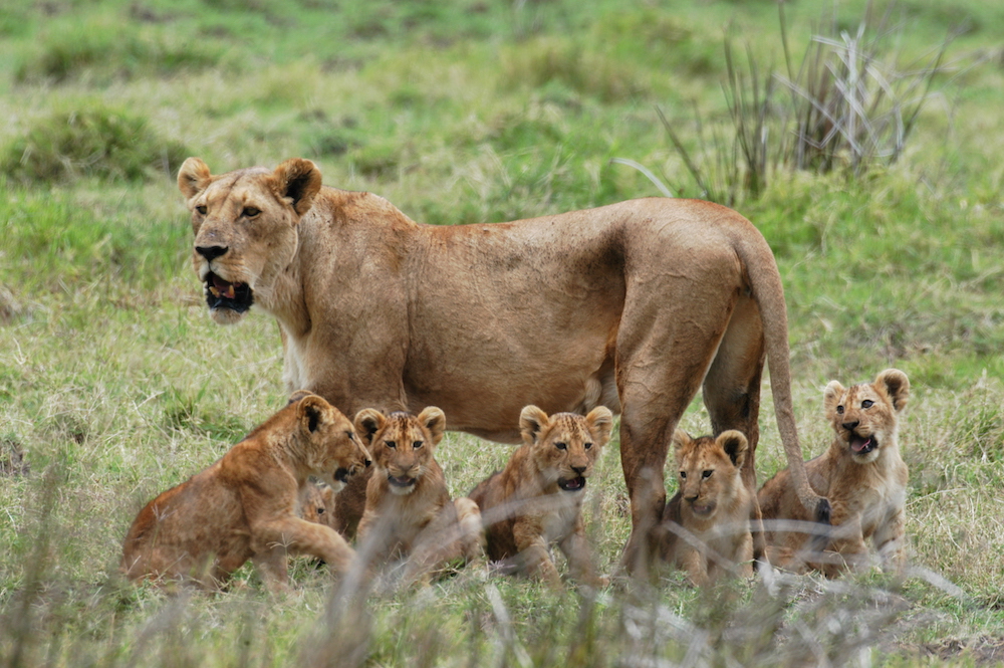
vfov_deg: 1.1
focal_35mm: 1200
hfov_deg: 1.7
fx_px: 33438
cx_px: 502
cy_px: 334
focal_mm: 800
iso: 200
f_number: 5.6
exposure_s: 1/100
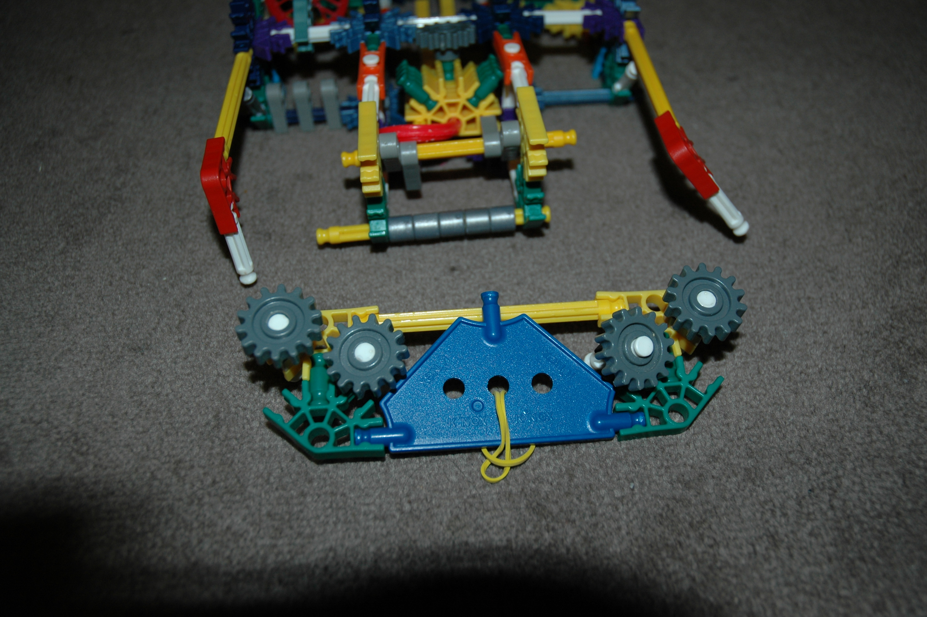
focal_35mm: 36
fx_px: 926
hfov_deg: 53.2
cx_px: 464
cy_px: 308
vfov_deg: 36.8
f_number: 3.8
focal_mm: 24
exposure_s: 1/60
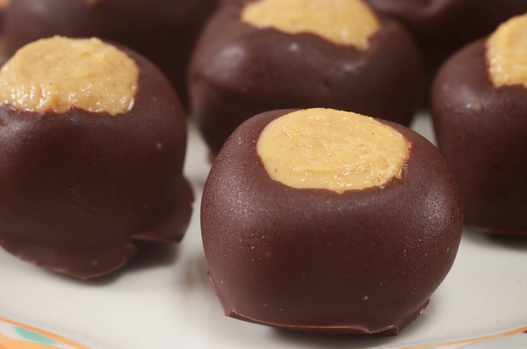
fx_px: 2301
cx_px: 264
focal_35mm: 158
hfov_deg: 13.1
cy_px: 174
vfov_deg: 8.7
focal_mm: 105
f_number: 8
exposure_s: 1/30
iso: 100
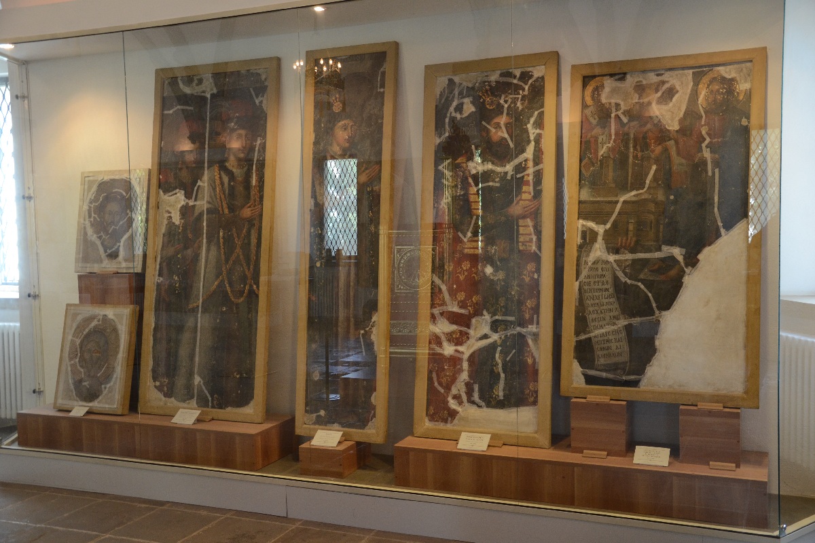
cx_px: 408
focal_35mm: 38
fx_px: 849
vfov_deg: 35.5
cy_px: 272
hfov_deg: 51.3
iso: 800
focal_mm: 25
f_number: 4
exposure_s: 1/30
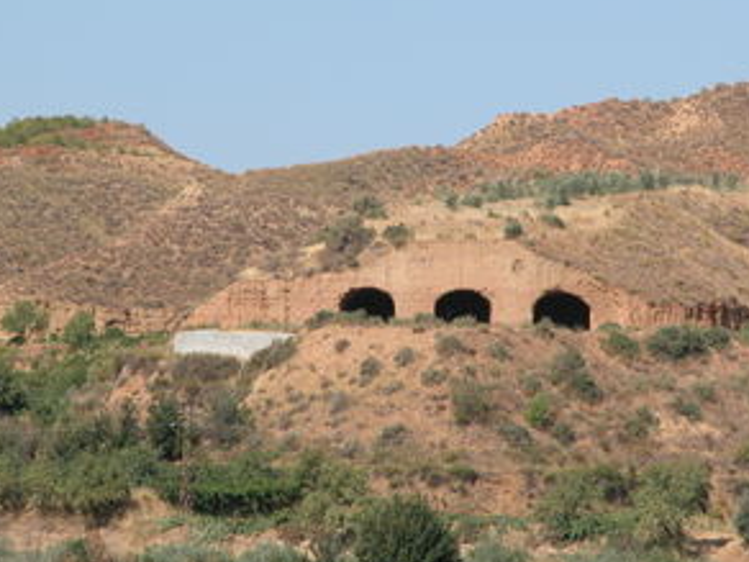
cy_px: 241
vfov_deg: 4.5
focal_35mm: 331
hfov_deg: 6.0
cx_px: 413
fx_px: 7162
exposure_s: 1/440
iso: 100
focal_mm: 61.5
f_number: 5.9
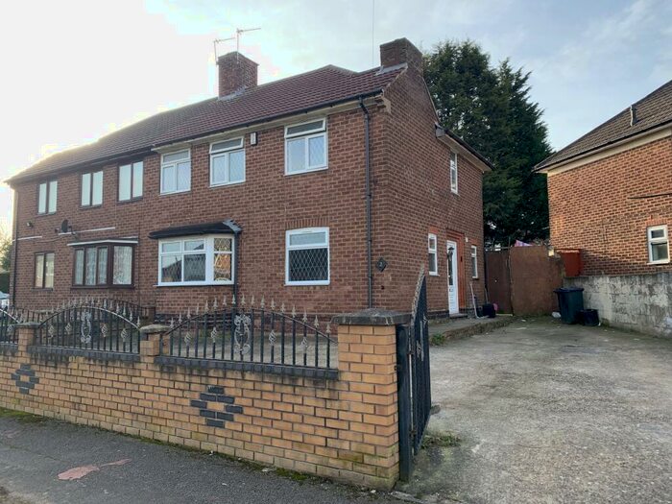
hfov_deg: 67.3
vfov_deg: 53.1
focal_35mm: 26
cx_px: 336
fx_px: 505
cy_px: 252
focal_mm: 4.25
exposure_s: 1/389
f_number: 1.8
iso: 25
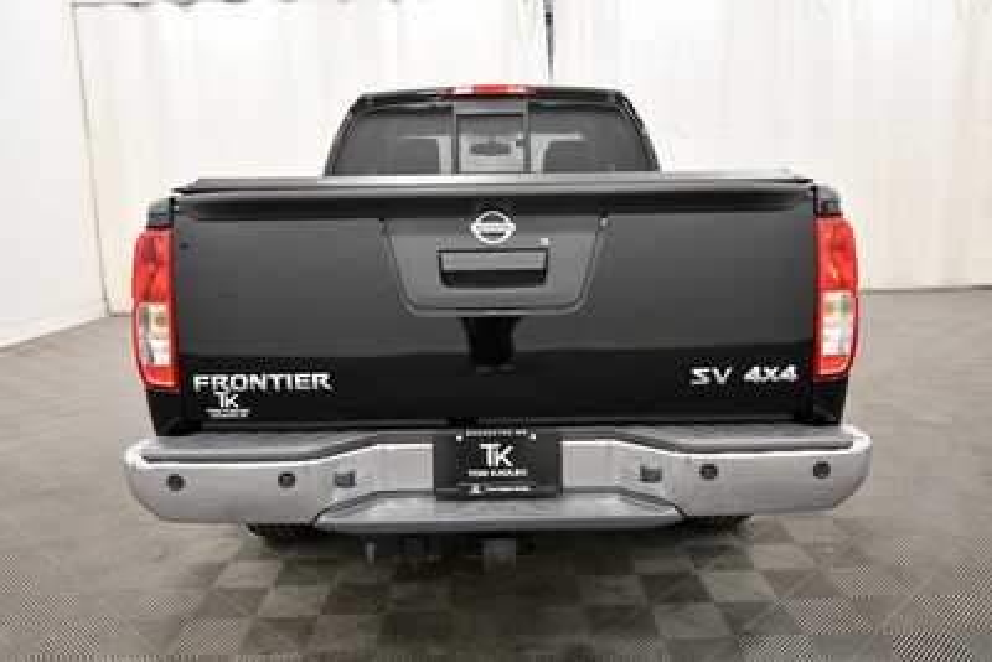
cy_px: 331
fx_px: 827
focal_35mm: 30
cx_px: 496
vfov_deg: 43.6
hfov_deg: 61.9
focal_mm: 20
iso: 1600
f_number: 5.6
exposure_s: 1/125
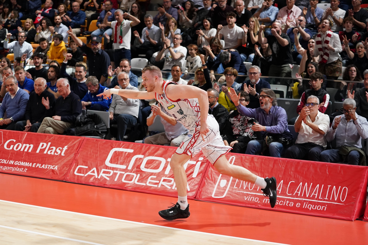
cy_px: 122
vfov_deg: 19.2
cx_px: 184
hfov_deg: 28.5
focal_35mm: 71
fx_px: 726
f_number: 3.5
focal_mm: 71
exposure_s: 1/1250
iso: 3200
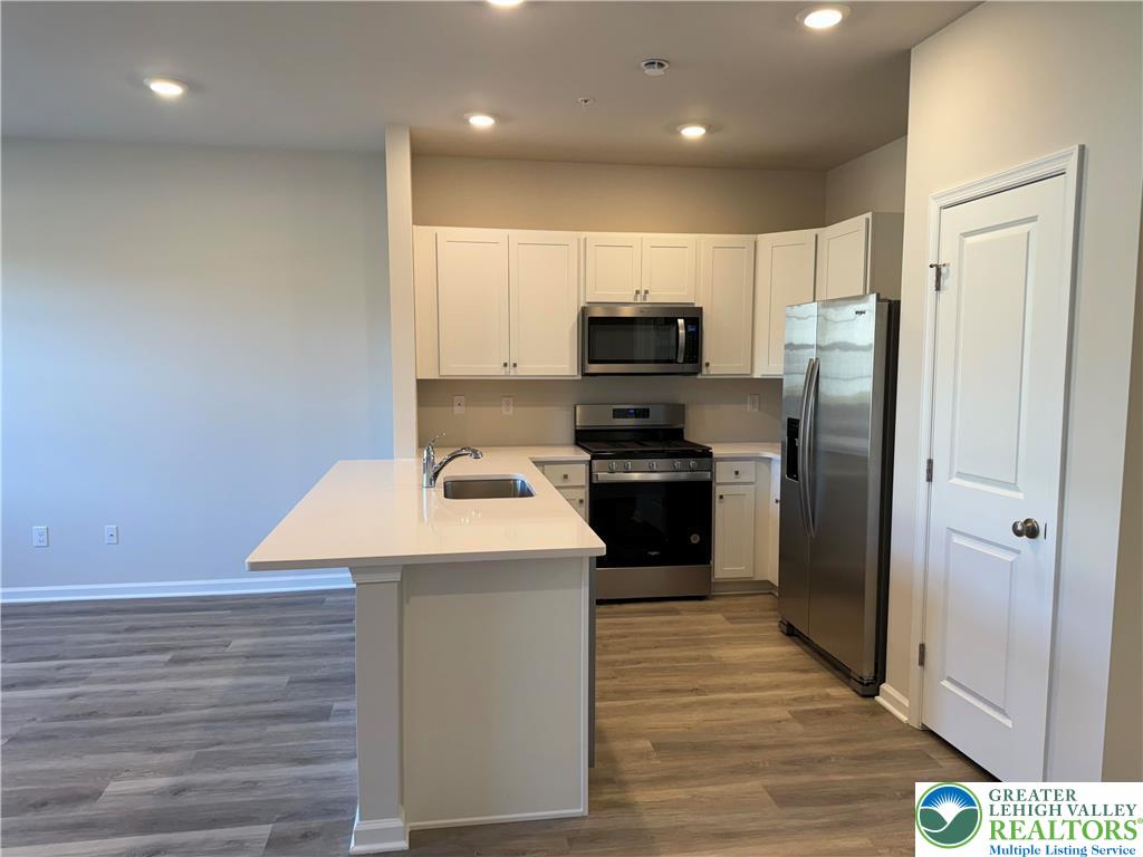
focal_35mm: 24
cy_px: 428
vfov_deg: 56.8
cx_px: 572
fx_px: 792
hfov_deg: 71.6
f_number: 1.78
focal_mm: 6.86
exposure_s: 1/120
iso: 125
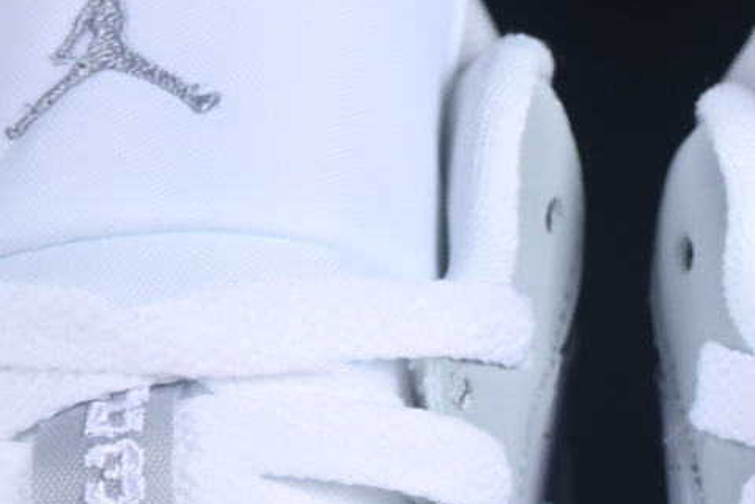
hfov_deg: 4.7
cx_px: 591
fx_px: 9122
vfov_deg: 3.1
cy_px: 1129
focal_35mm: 435
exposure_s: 1/80
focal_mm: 50
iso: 160
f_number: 8
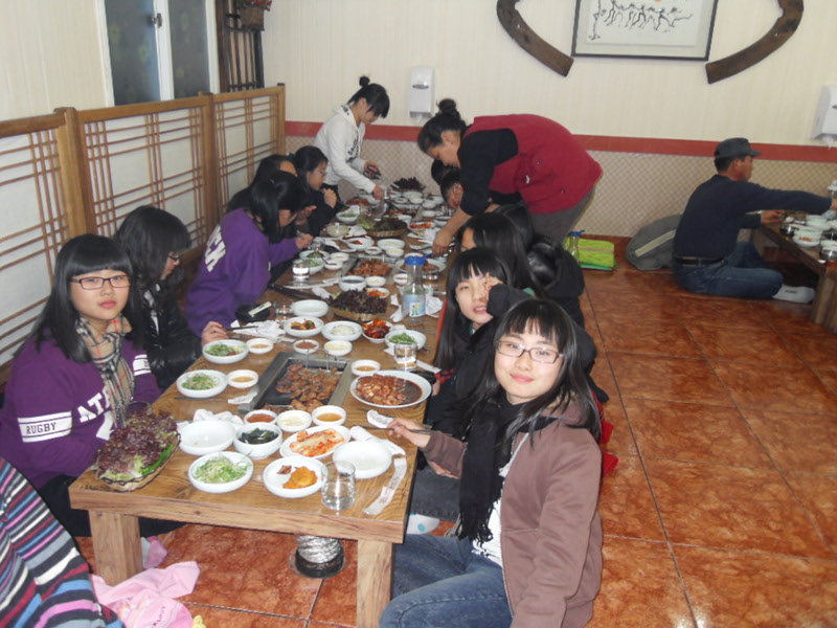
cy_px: 314
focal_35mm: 28
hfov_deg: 63.4
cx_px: 418
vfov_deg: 49.7
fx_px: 677
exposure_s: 1/45
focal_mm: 6
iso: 200
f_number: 2.8
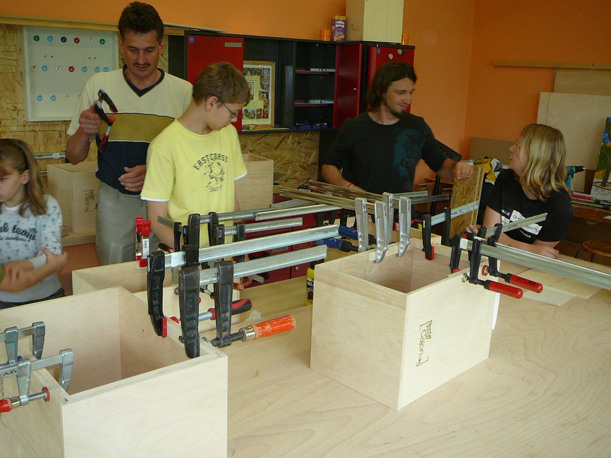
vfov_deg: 40.7
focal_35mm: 35
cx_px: 306
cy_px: 229
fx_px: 618
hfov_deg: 52.6
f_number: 2.8
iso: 100
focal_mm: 5.2
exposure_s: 1/60
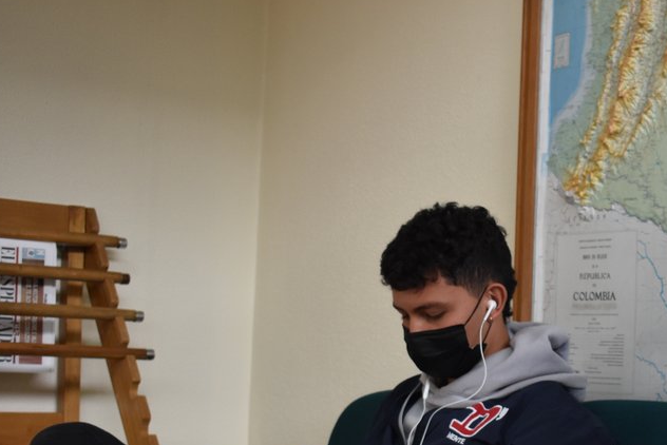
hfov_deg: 26.5
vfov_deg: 18.2
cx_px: 585
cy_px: 376
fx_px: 1372
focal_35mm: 74
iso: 800
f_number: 5
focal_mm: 26
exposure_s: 1/100
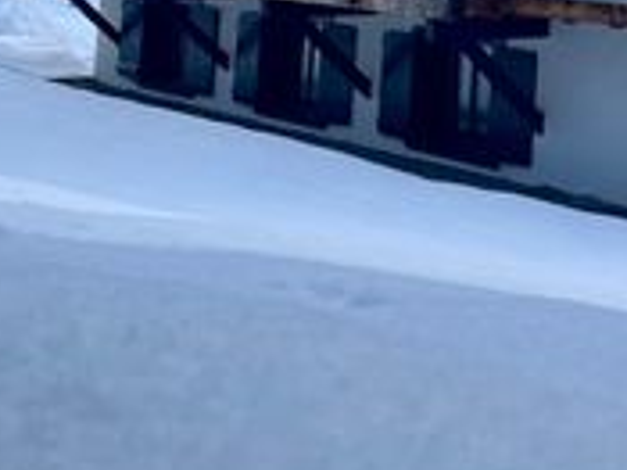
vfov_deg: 15.4
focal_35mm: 89
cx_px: 616
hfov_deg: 21.3
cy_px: -222
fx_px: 1611
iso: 32
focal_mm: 4.2
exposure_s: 1/1043
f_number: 1.6
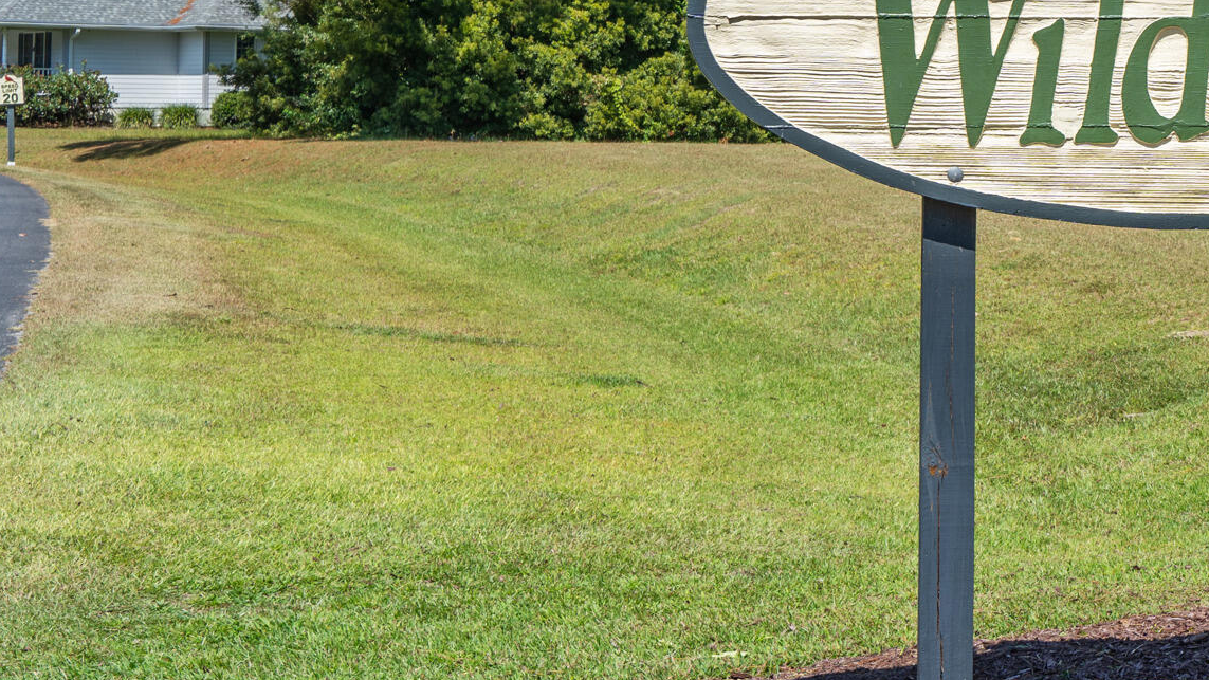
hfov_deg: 28.0
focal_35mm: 71
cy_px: 33
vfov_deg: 16.7
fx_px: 2276
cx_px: 1206
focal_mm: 31
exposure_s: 1/250
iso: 125
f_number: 8
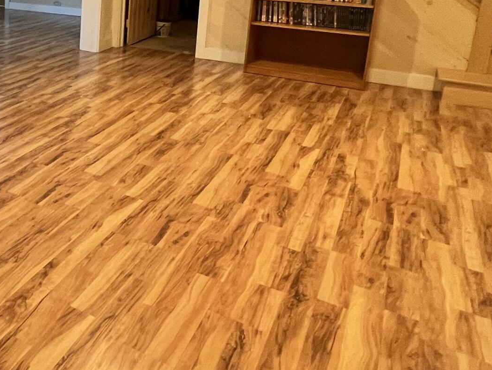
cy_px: 51
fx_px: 526
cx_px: -19
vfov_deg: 36.7
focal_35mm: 37
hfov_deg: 42.1
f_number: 1.8
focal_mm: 1.57
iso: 320
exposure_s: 1/60
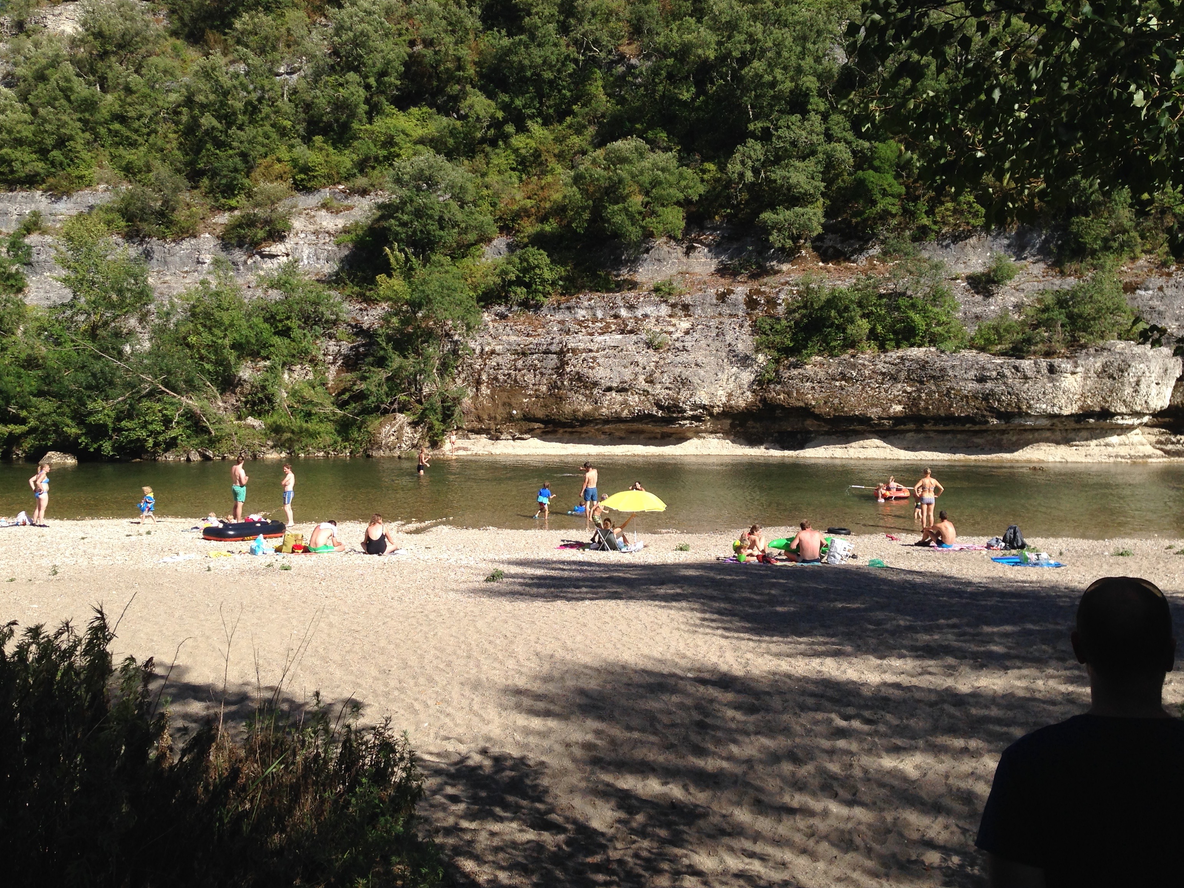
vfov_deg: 40.7
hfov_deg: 52.6
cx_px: 584
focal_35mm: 35
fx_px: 1197
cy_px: 418
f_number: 2.4
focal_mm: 4.12
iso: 50
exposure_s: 1/1506
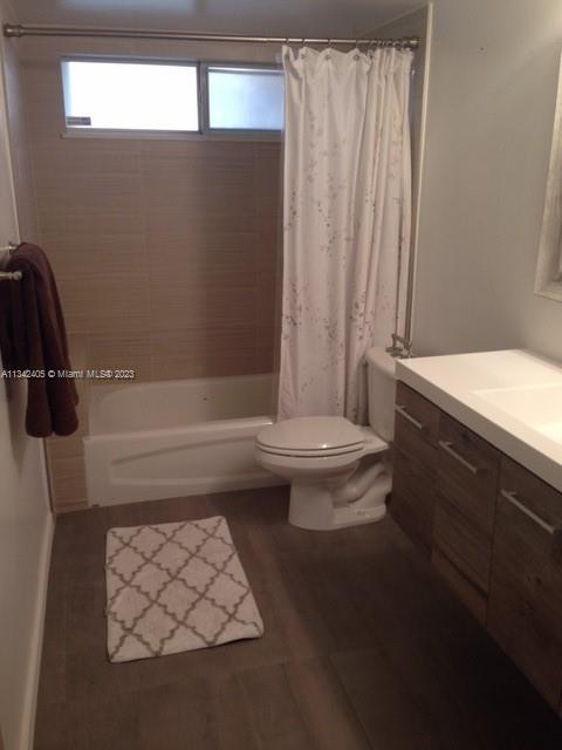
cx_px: 281
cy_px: 375
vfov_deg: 55.4
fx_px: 714
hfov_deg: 42.9
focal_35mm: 33
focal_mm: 4.12
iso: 64
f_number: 2.4
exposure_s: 1/60
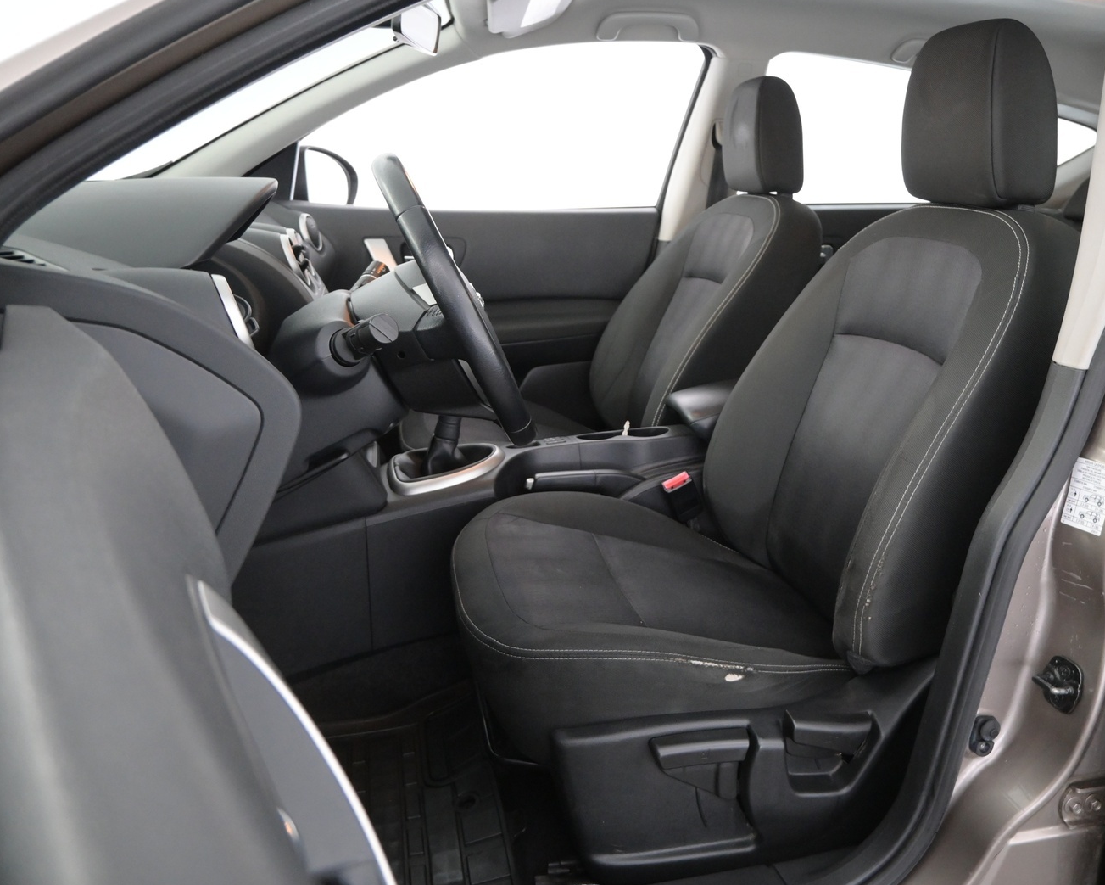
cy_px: 450
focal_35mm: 28
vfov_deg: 51.5
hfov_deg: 61.9
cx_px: 641
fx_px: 916
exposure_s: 1/50
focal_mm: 16
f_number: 3.5
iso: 2500
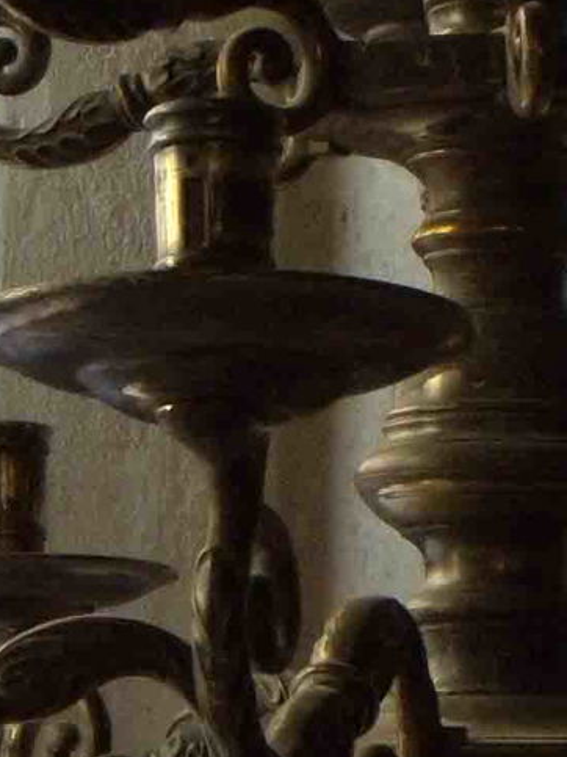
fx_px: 3474
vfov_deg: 12.4
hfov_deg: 9.3
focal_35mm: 159
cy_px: 314
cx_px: 567
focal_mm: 6.4
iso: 320
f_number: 3.6
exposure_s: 1/60
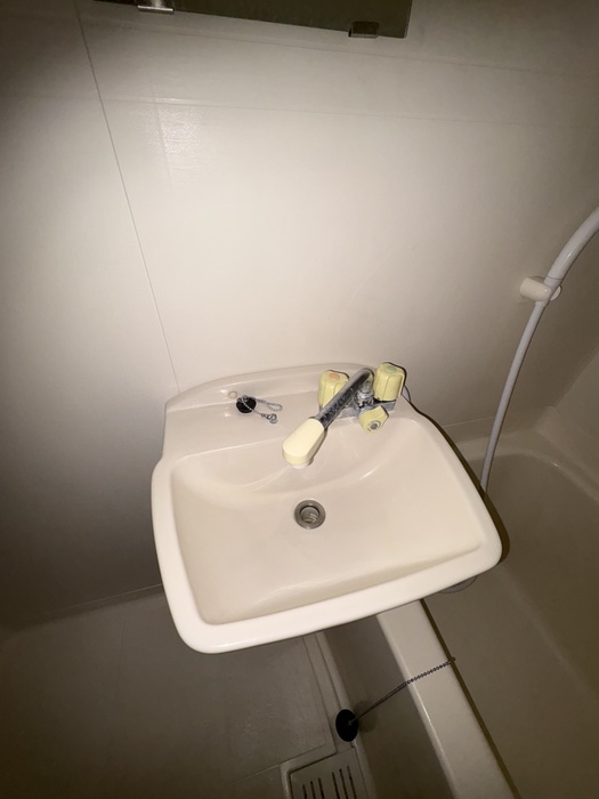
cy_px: 400
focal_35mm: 14
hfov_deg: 85.7
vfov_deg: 102.1
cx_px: 300
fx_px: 323
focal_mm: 2.22
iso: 64
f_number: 2.2
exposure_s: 1/118
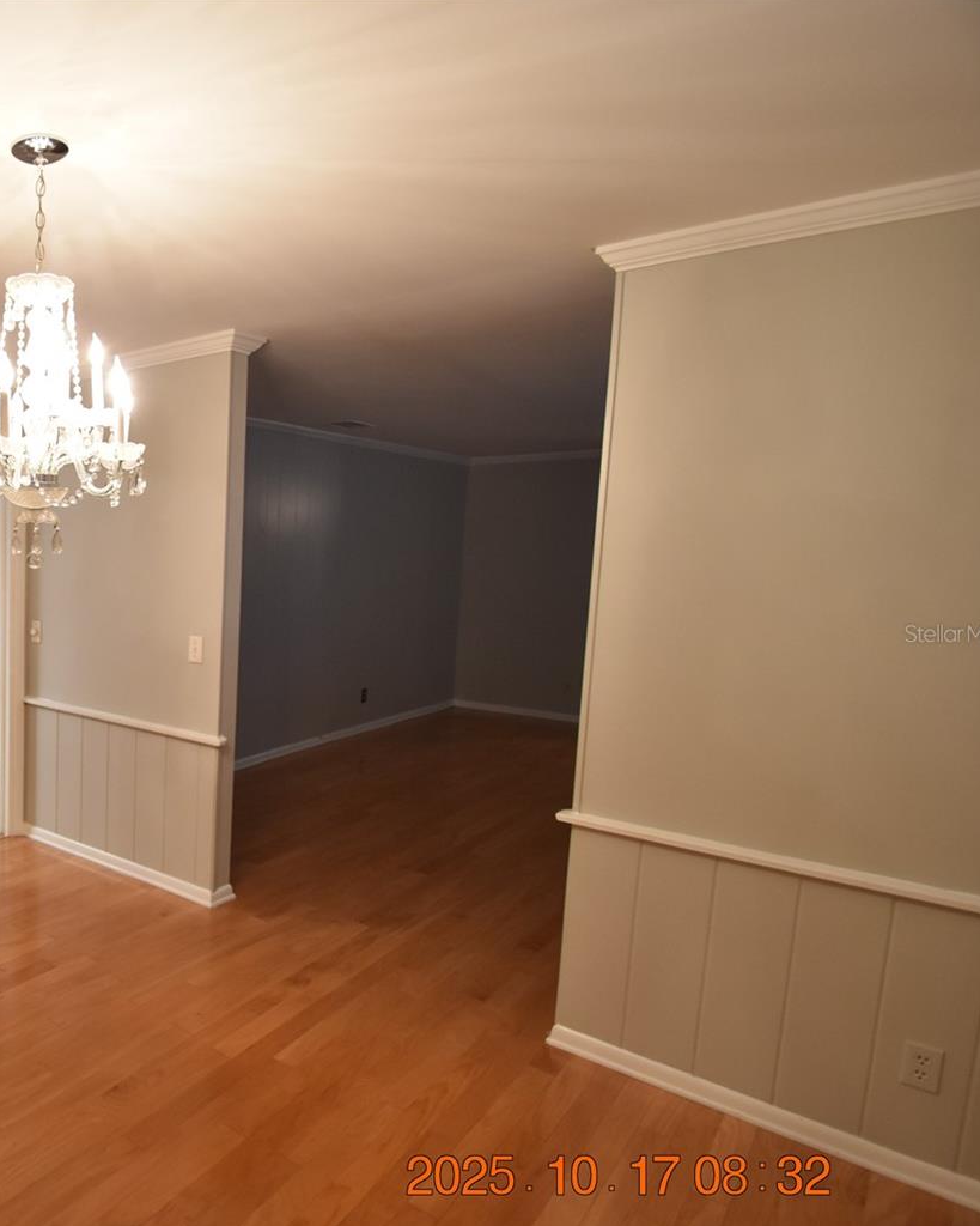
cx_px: 54
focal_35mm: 22
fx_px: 798
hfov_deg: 53.1
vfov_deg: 75.0
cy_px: 633
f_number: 3.5
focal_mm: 10
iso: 800
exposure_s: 1/45
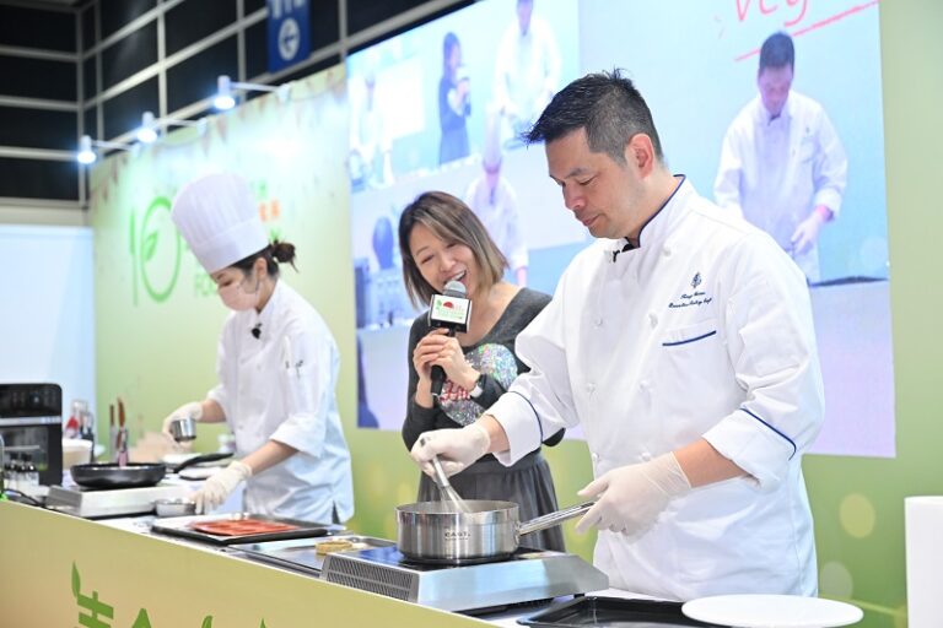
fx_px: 1283
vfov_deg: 27.5
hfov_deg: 40.3
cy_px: 314
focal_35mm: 49
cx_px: 472
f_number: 3.5
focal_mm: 49
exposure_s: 1/160
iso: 2000
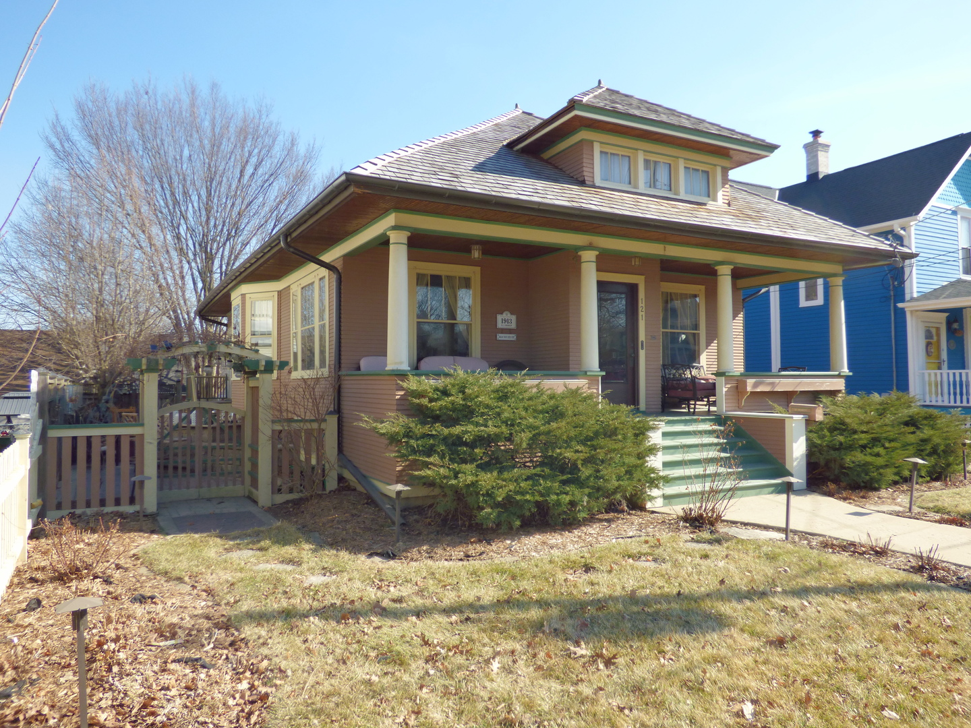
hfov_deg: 69.4
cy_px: 364
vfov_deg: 54.9
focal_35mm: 25
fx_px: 701
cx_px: 486
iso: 100
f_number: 3
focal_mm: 4.42
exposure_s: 1/640
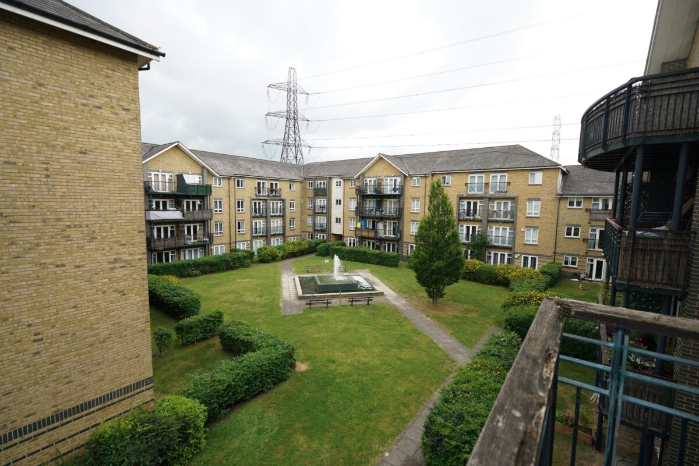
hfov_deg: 96.7
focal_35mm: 16
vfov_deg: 73.8
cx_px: 350
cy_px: 233
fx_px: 311
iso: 400
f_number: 4.5
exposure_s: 1/400
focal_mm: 16
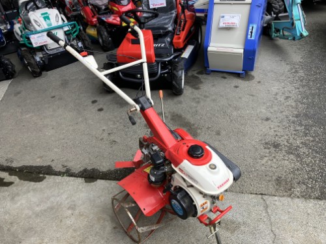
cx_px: 163
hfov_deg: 63.4
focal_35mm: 28
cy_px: 122
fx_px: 264
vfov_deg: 49.7
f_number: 1.8
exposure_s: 1/146
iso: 25
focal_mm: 3.99
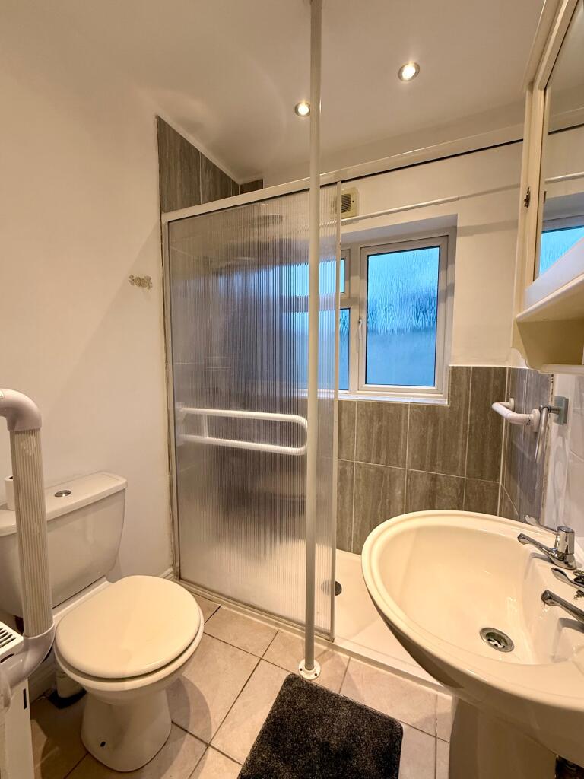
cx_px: 292
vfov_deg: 102.1
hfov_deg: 85.7
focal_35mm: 14
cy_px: 390
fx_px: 315
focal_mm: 2.22
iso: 160
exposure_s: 1/100
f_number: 2.2
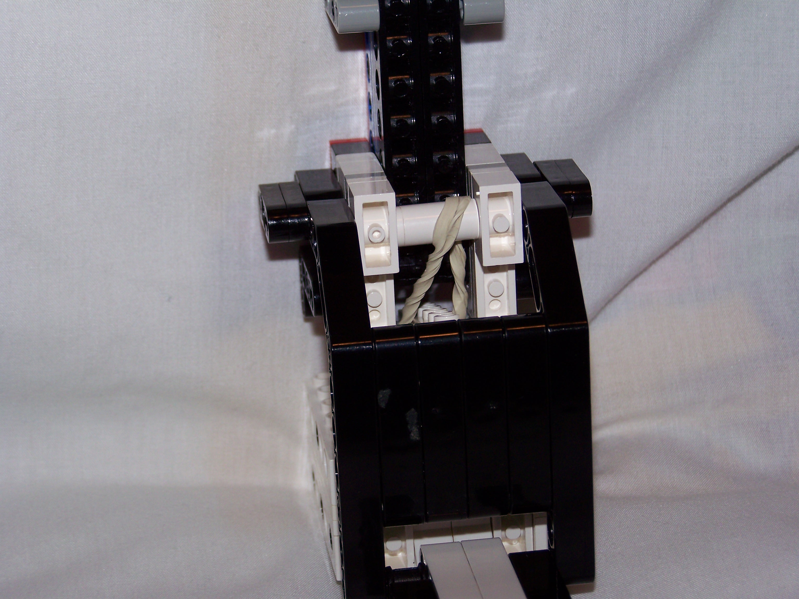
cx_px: 400
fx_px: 2170
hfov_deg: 20.9
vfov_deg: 15.7
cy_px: 300
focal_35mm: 94
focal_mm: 15.6
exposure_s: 1/80
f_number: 3.2
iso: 80
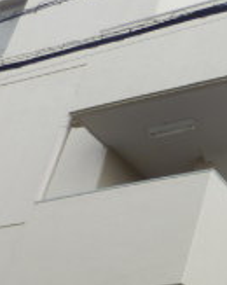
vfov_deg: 19.6
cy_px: 341
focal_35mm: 92
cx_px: 457
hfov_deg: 14.0
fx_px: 774
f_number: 3
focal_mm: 4.2
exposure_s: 1/100
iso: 80
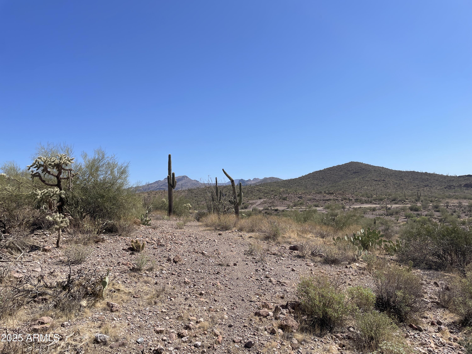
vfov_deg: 53.1
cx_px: 236
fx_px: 355
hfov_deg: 67.3
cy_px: 177
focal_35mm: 26
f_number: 1.6
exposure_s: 1/4464
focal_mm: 4.2
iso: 32
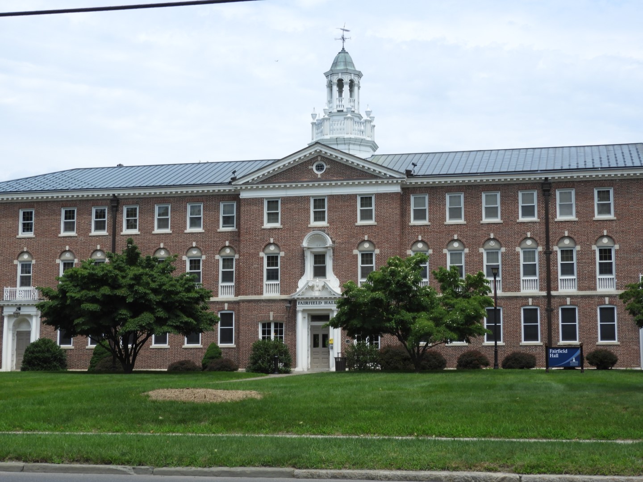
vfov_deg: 24.4
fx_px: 1115
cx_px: 322
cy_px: 241
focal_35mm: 60
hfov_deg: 32.2
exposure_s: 1/800
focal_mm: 10.7
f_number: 4.2
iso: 100
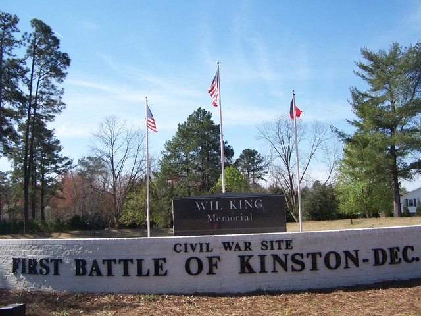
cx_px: 210
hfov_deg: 49.0
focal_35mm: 38
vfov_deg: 37.7
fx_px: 462
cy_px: 158
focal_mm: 6.3
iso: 80
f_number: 2.8
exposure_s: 1/1000
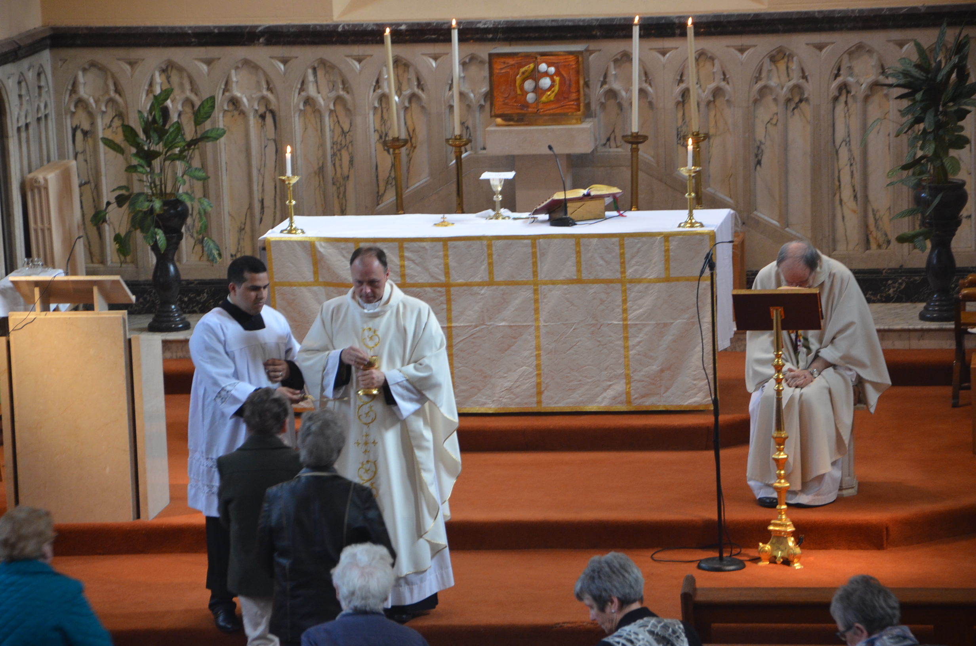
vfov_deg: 8.7
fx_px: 4261
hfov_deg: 13.1
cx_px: 488
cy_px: 323
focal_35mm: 158
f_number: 5.6
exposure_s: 1/30
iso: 1000
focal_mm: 105
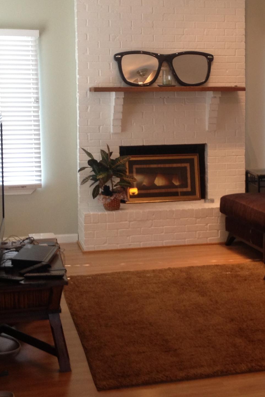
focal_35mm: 76
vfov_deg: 26.6
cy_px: 156
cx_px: 224
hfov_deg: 17.7
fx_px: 839
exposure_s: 1/20
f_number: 2.4
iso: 64
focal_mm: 4.28
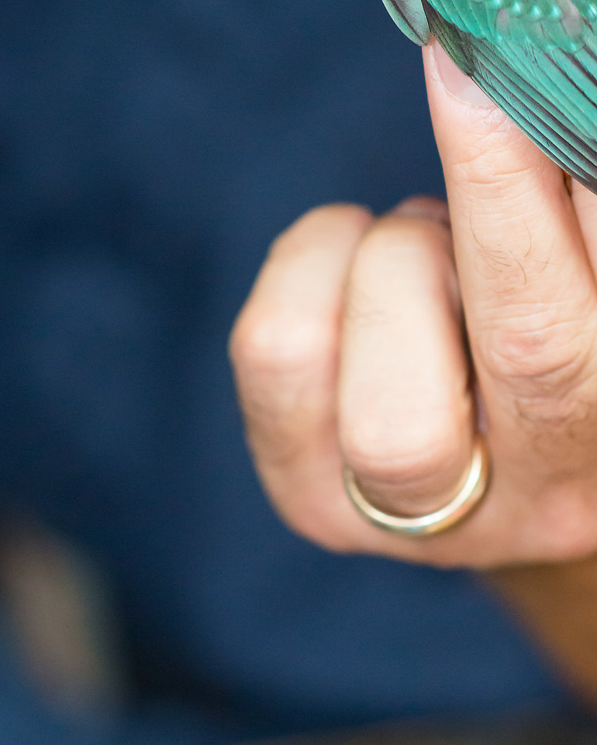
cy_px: -14
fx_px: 4394
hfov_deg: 7.8
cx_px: 388
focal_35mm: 199
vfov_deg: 9.6
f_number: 3.2
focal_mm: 85
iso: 2500
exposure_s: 1/125
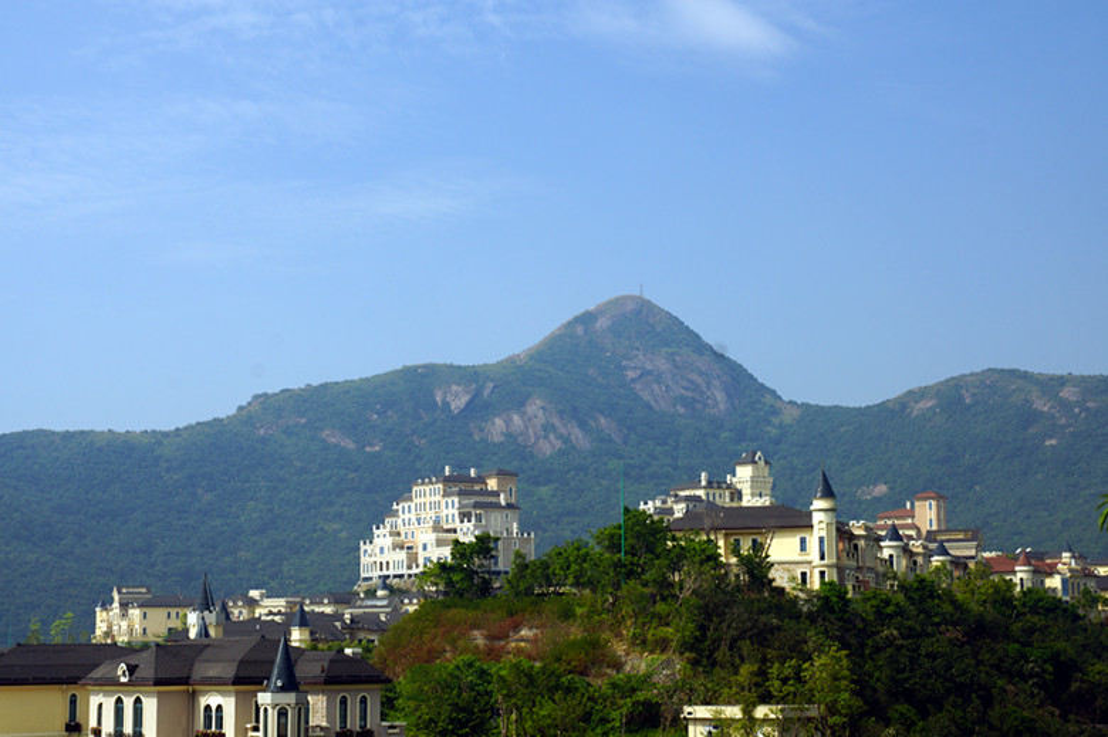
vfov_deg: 18.2
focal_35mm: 75
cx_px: 554
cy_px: 368
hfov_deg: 27.0
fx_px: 2307
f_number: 10
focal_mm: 50
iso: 100
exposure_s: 1/125
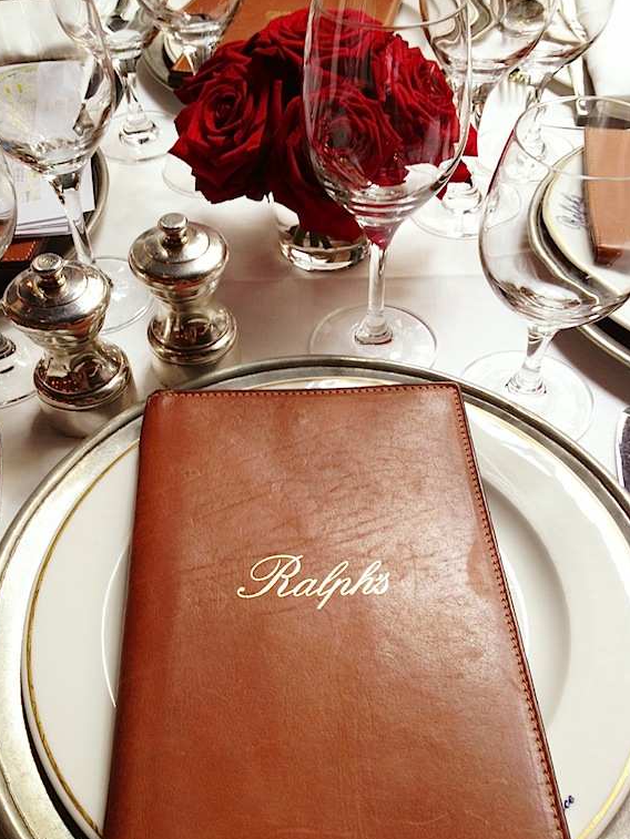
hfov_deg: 38.7
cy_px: 439
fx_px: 898
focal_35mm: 37
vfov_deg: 50.1
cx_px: 301
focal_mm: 4.28
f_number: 2.4
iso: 50
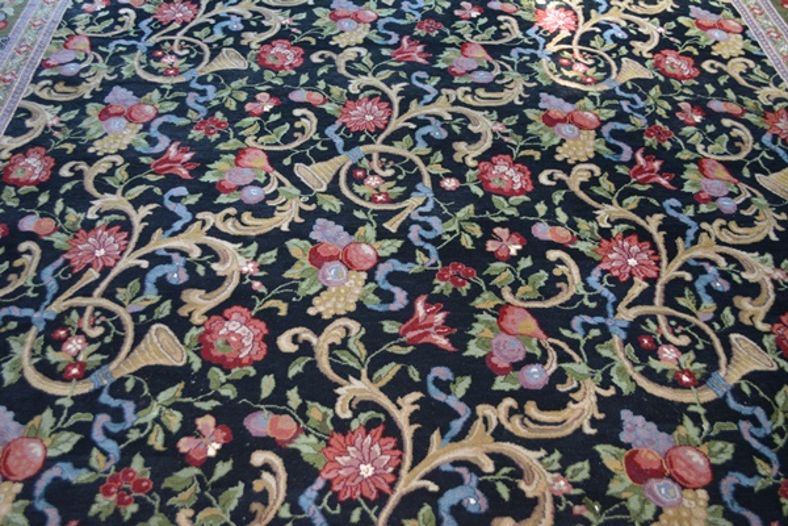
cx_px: 394
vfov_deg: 36.9
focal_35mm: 36
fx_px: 788
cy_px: 263
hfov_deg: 53.1
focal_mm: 24
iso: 800
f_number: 4
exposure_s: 1/60
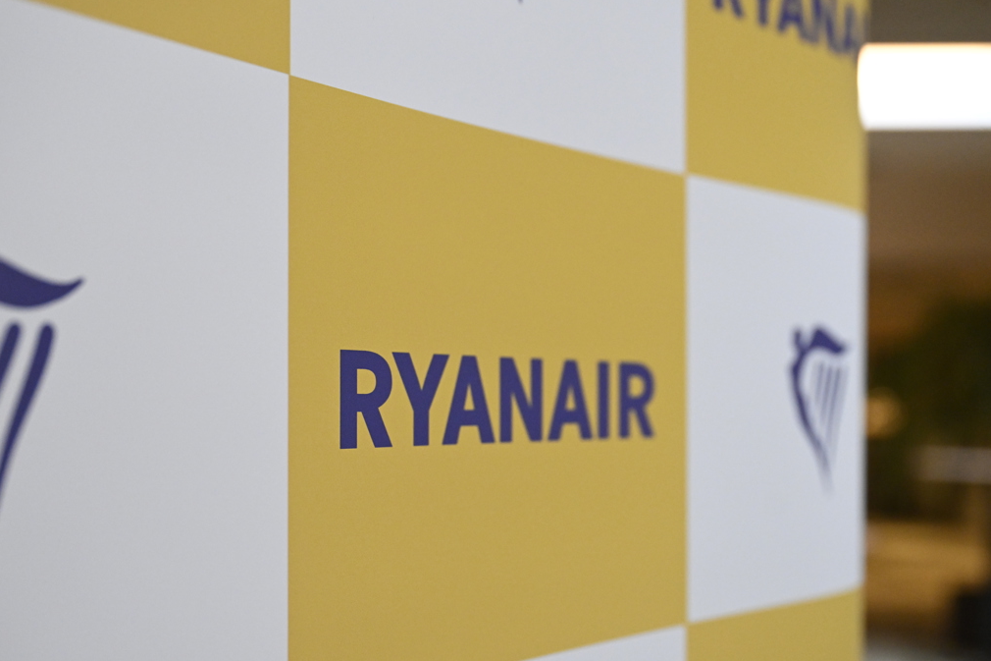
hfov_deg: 30.4
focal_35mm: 66
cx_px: 398
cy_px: 392
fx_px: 1816
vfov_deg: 20.6
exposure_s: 1/125
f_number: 4
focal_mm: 49
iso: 3200
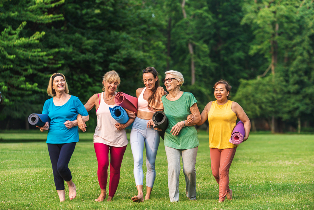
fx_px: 1047
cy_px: 105
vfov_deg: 11.4
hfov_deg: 17.1
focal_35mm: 120
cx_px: 157
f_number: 3.5
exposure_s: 1/400
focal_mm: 120
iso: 200
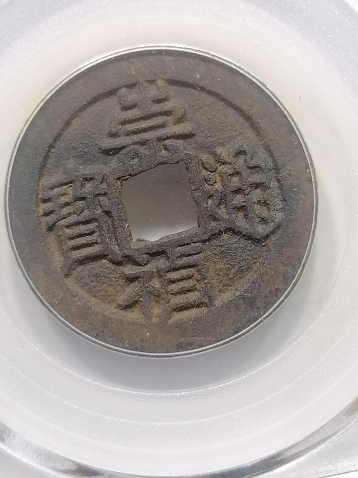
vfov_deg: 22.3
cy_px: 239
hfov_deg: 16.8
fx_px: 1213
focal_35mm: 88
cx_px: 179
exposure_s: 1/50
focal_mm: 5.3
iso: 80
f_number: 1.8
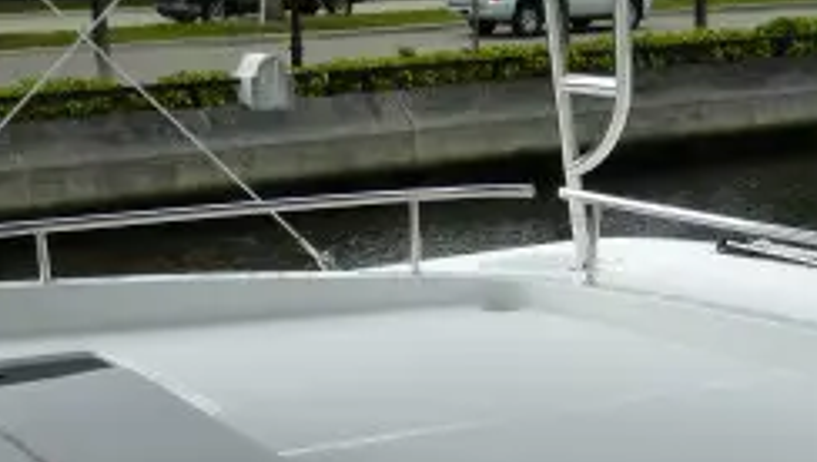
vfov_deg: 14.6
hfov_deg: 27.5
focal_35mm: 77
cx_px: 465
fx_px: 1670
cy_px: 713
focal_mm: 4.8
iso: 100
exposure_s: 1/500
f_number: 4
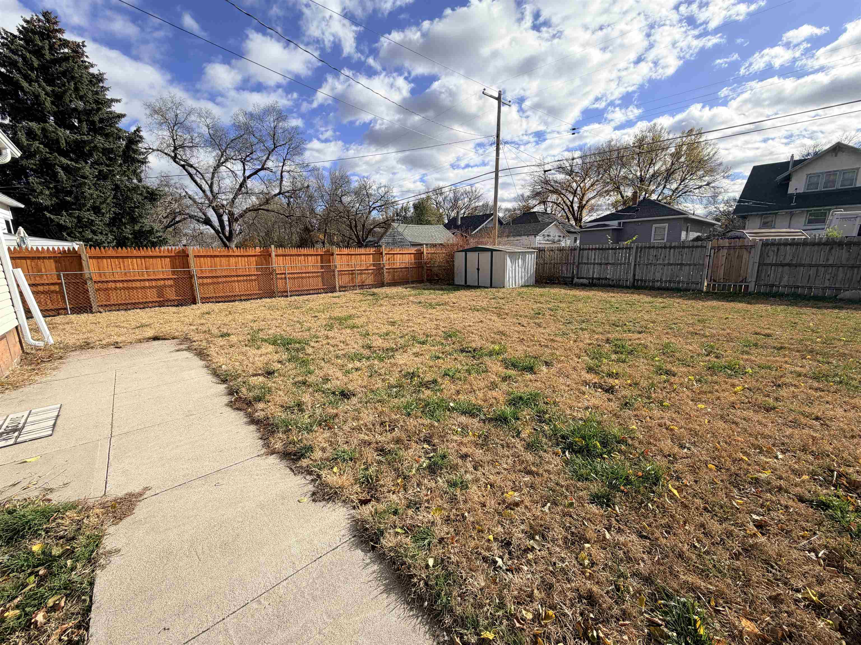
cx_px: 430
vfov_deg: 85.7
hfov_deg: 102.1
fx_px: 348
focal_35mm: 14
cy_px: 322
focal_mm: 2.22
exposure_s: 1/841
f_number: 2.2
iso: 20
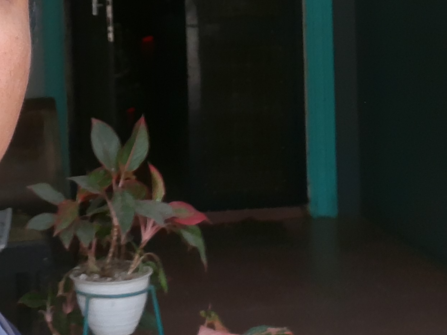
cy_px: 14
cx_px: 100
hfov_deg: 25.0
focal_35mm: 77
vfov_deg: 18.7
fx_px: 994
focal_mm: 3.4
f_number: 2
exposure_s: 1/282
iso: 64
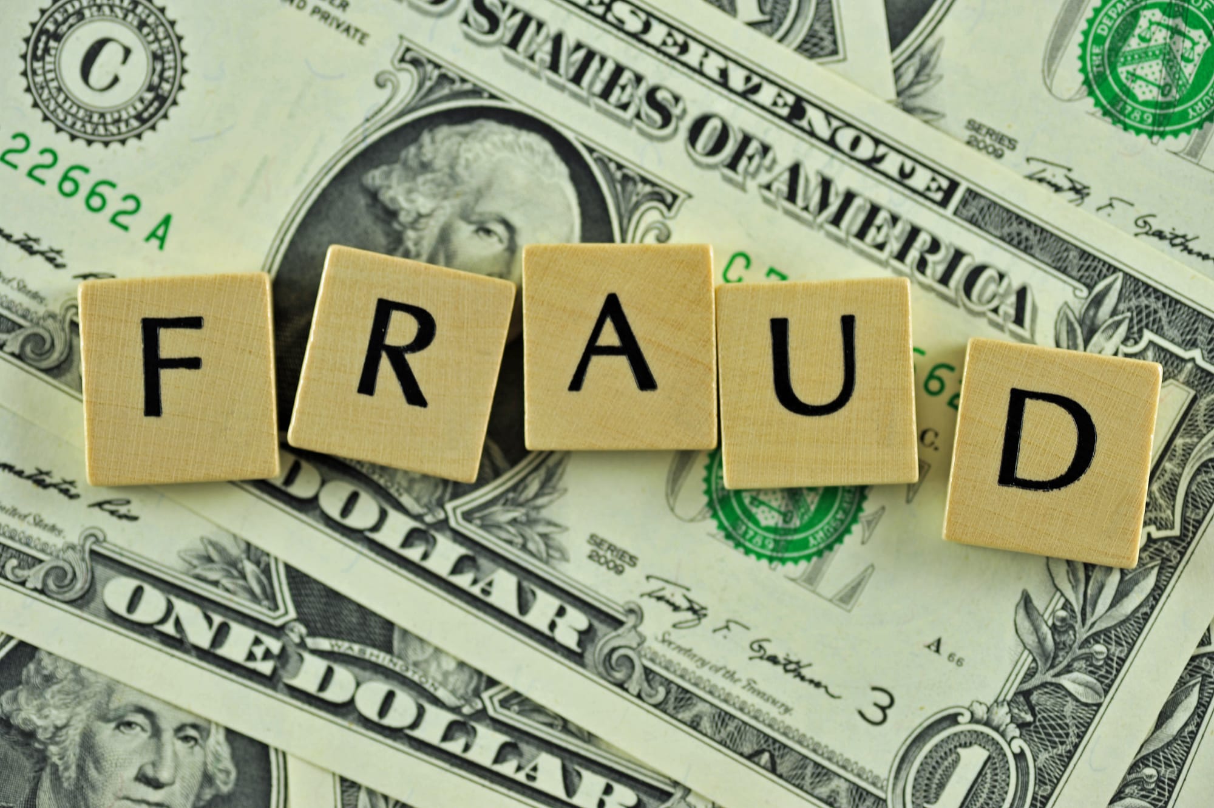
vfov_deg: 13.0
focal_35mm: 105
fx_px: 3539
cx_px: 607
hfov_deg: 19.5
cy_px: 404
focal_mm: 105
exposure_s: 1/60
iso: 200
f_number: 5.6
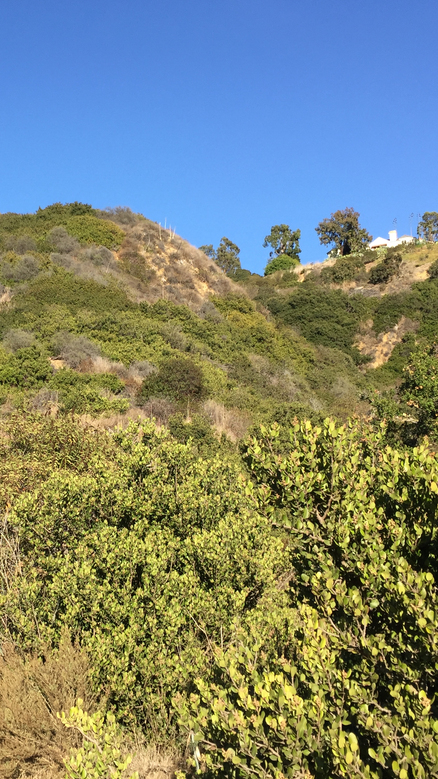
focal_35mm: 43
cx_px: 84
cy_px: 384
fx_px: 888
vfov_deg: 47.4
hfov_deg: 27.1
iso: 32
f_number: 2.2
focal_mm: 4.15
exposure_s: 1/964
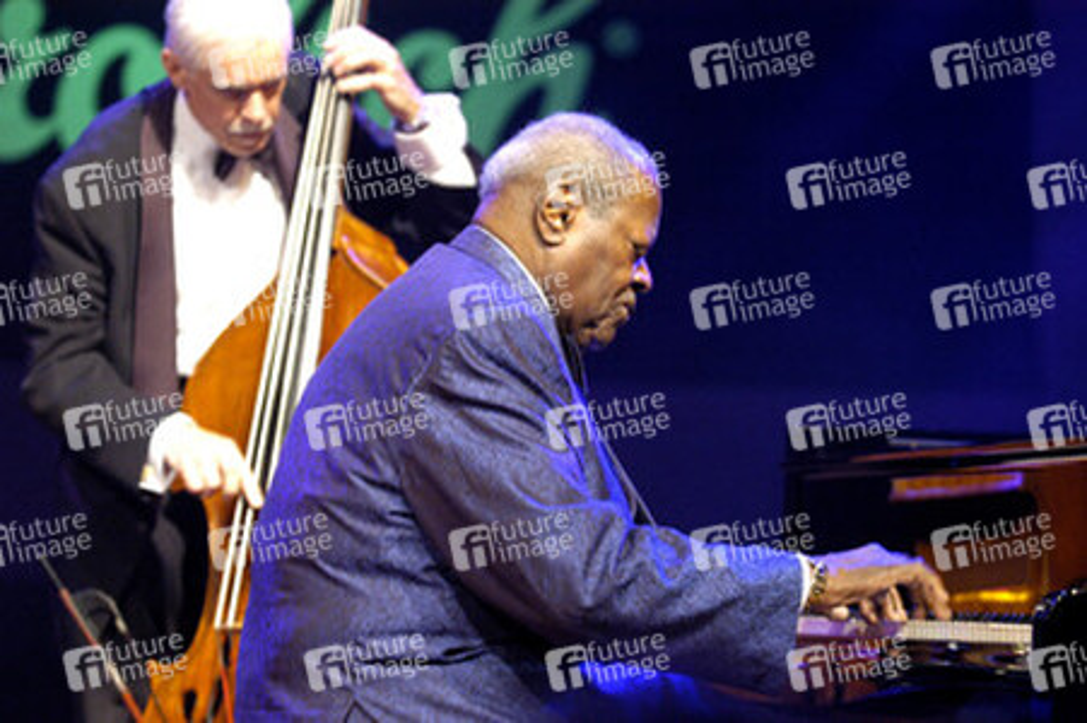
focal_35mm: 138
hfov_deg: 14.9
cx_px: 544
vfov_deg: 9.9
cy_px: 362
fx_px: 4164
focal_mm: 92
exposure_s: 1/90
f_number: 2.8
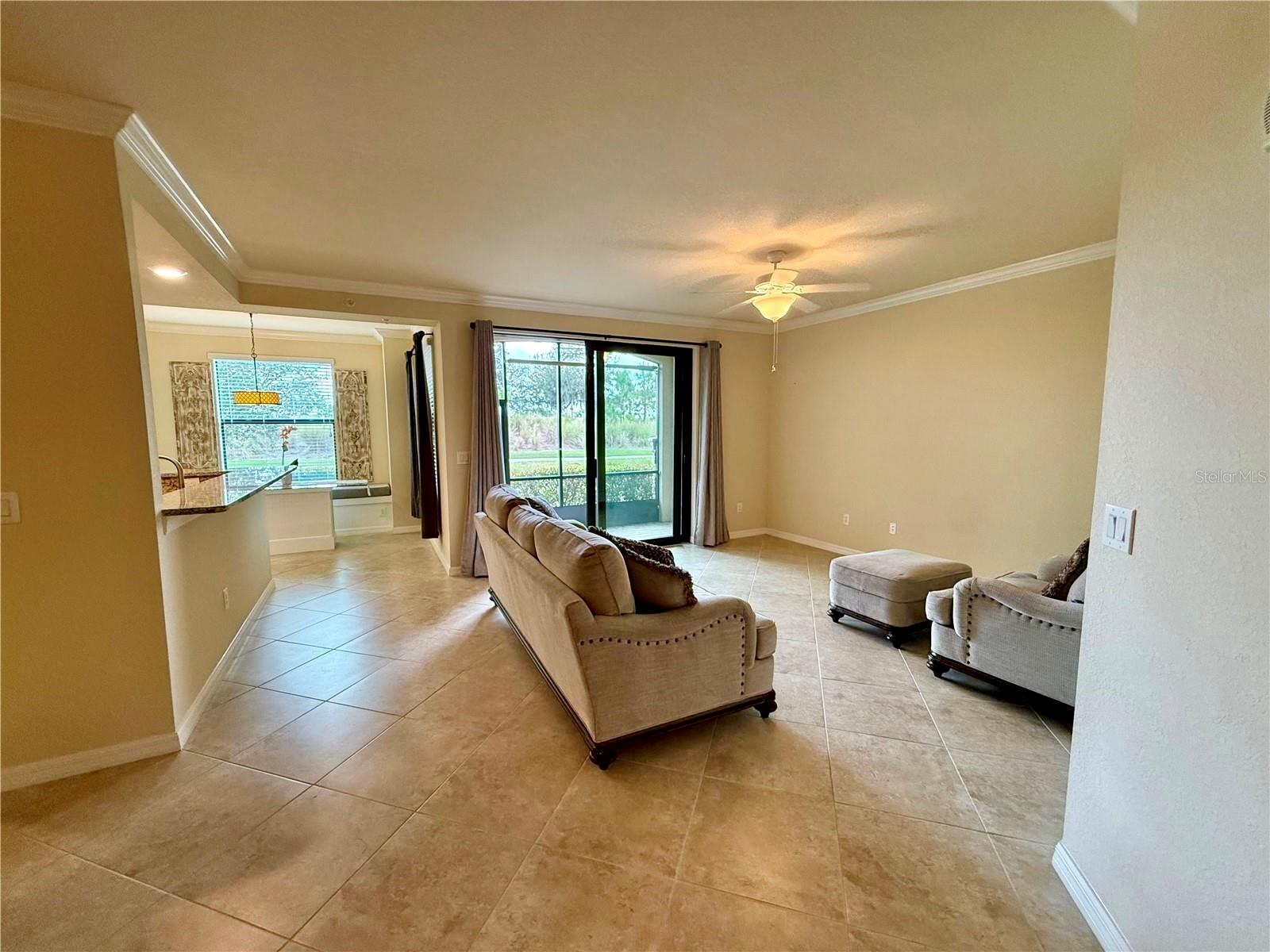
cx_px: 635
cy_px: 476
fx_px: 514
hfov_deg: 102.1
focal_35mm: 14
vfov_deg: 85.7
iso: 250
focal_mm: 2.22
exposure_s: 1/120
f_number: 2.2
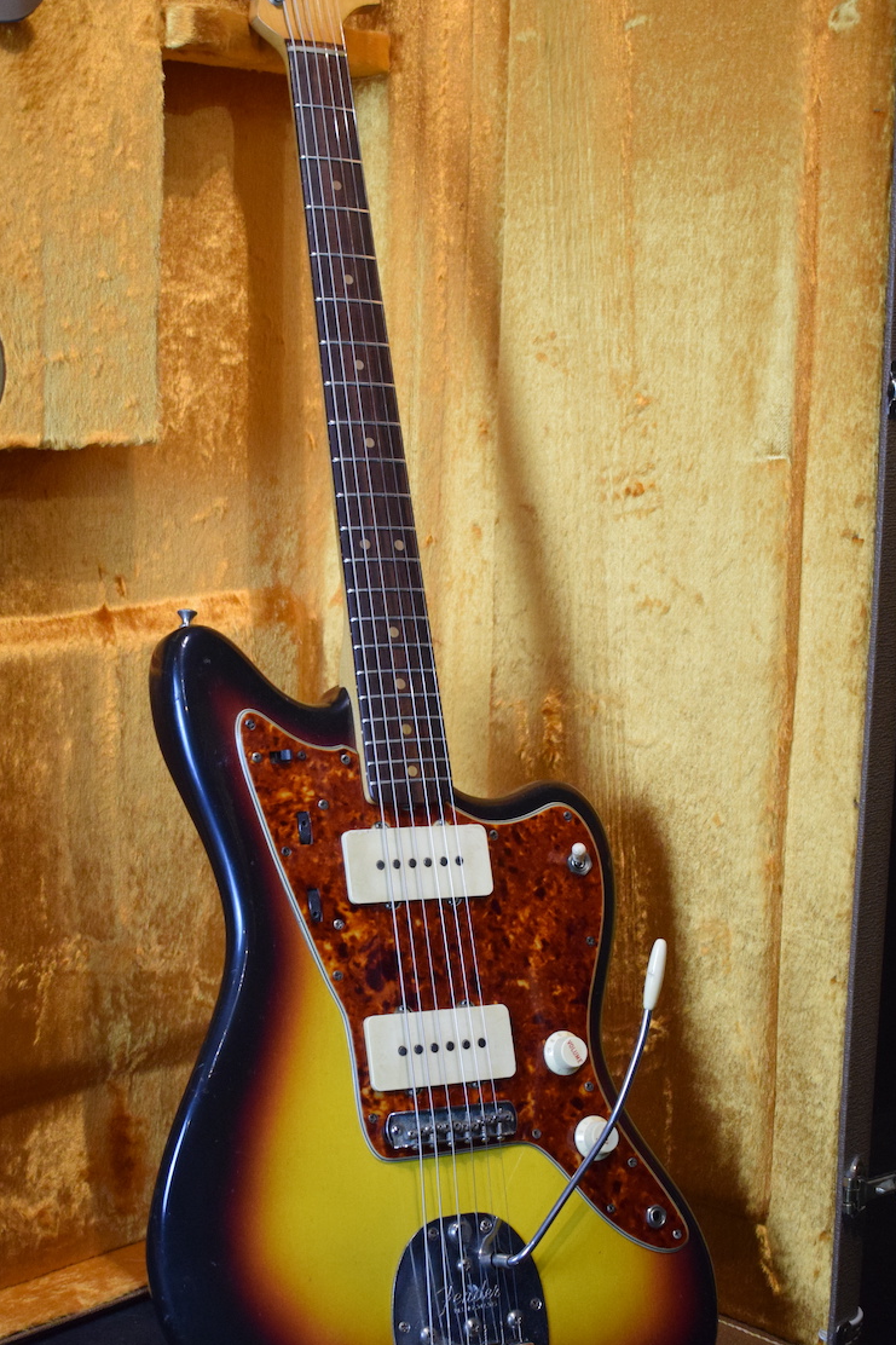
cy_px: 662
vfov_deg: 34.1
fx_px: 2191
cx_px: 371
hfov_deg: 23.1
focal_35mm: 59
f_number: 4.2
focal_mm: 29
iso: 2200
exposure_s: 1/60
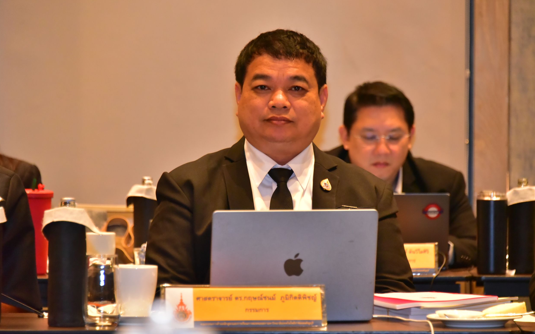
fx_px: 2989
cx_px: 266
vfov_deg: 6.4
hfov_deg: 10.2
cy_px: 169
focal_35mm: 205
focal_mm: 200
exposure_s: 1/200
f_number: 5.6
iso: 10000
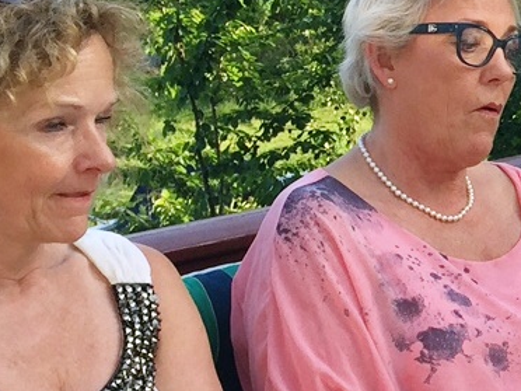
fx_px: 1821
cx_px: 768
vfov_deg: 12.2
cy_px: 322
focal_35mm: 121
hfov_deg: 15.1
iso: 32
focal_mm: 4.15
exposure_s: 1/460
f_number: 2.2
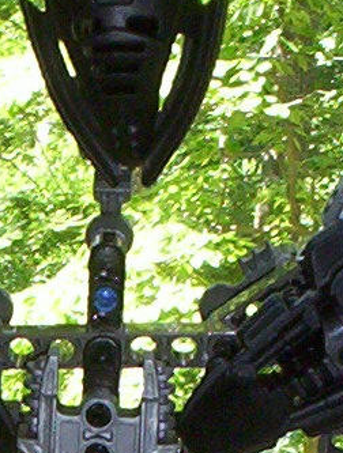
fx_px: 2443
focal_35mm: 186
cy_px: 831
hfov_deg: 7.9
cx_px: -147
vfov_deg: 10.0
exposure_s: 1/60
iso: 140
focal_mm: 4.99
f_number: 4.5
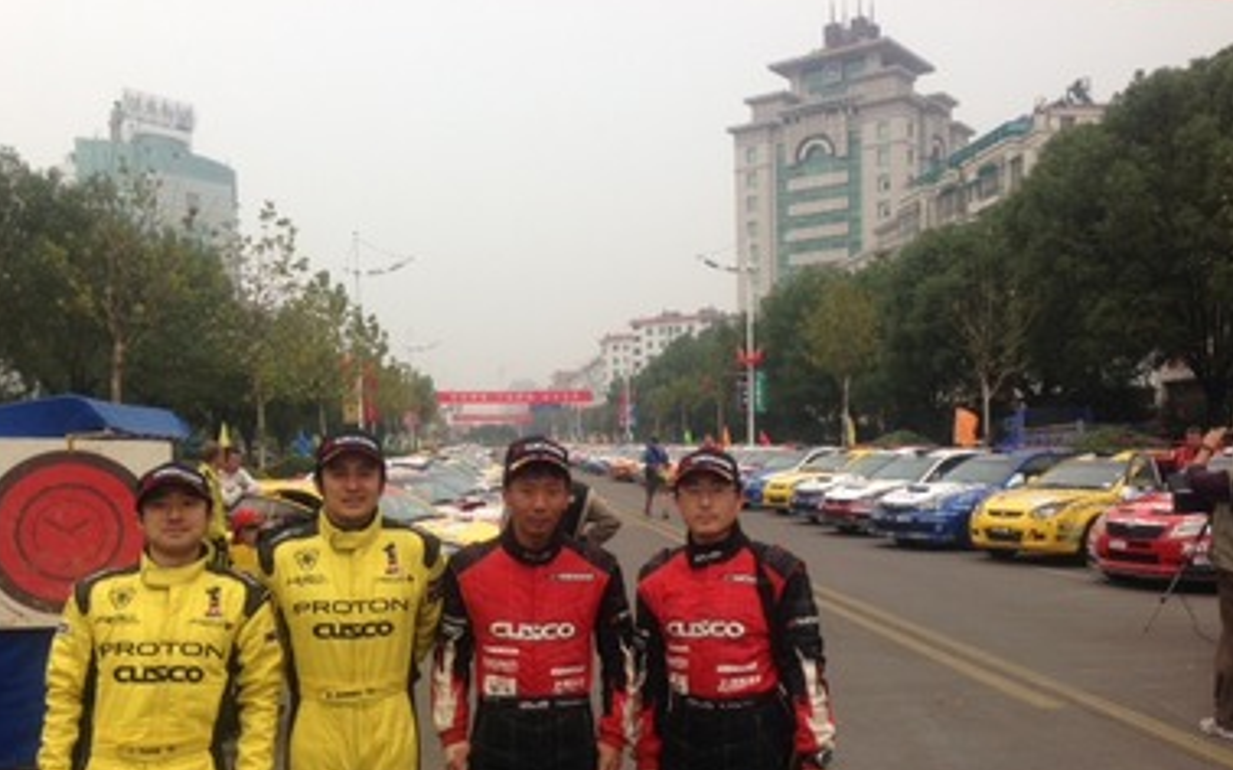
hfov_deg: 52.8
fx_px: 1243
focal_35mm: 37
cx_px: 613
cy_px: 476
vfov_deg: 34.3
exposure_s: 1/168
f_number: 2.4
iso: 50
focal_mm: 4.13
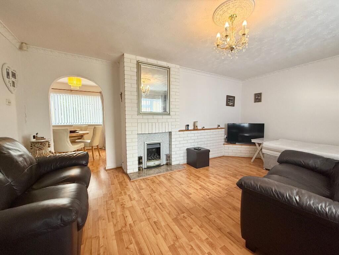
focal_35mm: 14
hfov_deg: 102.1
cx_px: 170
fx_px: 137
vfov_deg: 85.7
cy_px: 128
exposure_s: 1/100
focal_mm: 2.22
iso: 200
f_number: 2.2
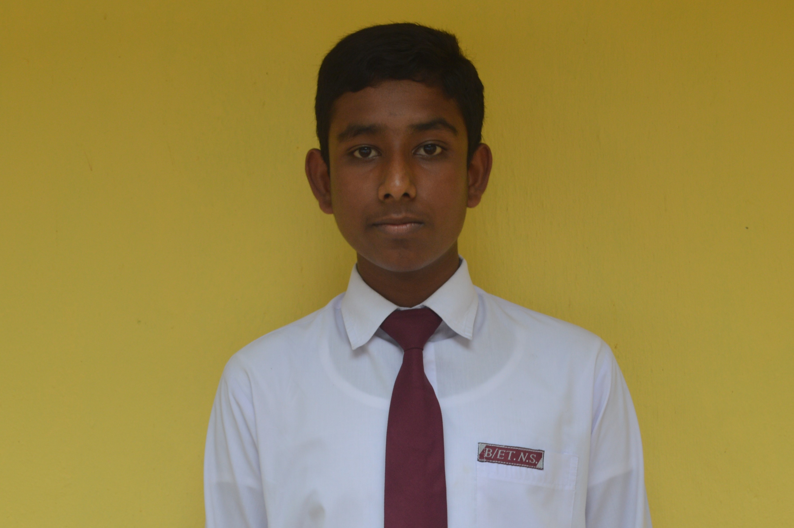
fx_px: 992
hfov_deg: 43.6
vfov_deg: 29.8
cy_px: 264
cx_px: 397
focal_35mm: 45
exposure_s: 1/125
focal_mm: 30
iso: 160
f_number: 5.6
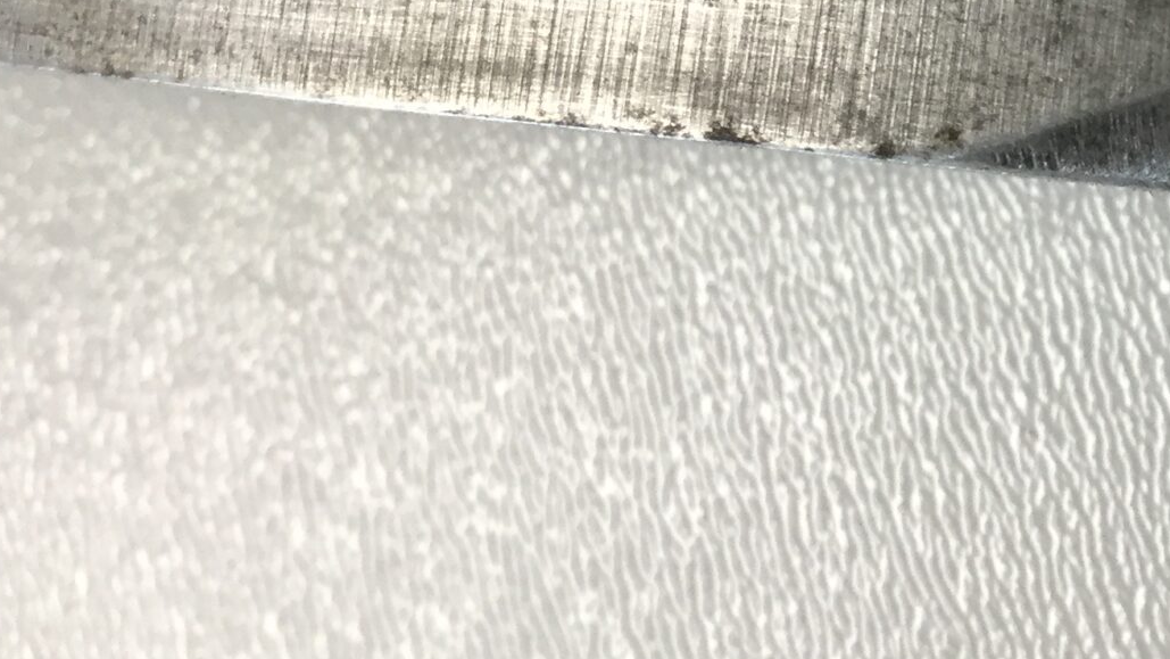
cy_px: -96
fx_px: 2606
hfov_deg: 23.4
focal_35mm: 84
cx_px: 1349
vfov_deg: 14.0
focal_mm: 3.3
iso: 32
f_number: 2.4
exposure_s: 1/33
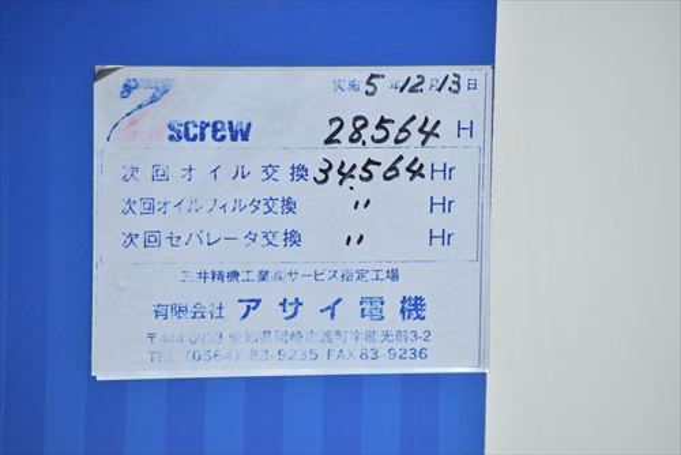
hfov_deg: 6.2
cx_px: 340
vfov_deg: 4.2
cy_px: 228
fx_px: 6246
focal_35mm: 330
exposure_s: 1/1250
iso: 1250
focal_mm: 220
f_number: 6.3
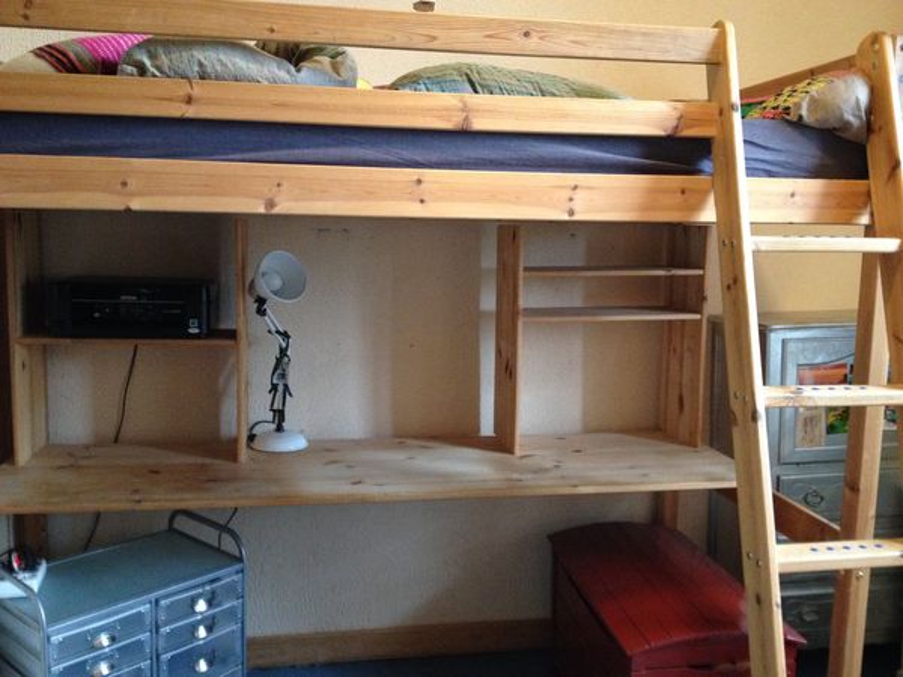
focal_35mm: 35
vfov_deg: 40.7
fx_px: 913
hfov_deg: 52.6
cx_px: 452
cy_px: 338
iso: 400
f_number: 2.4
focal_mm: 4.28
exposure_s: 1/15
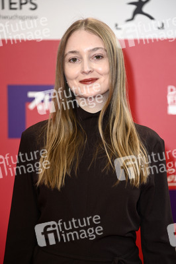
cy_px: 132
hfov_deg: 9.1
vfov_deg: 13.7
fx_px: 1102
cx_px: 88
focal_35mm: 150
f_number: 5.6
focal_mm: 150
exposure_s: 1/250
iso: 500
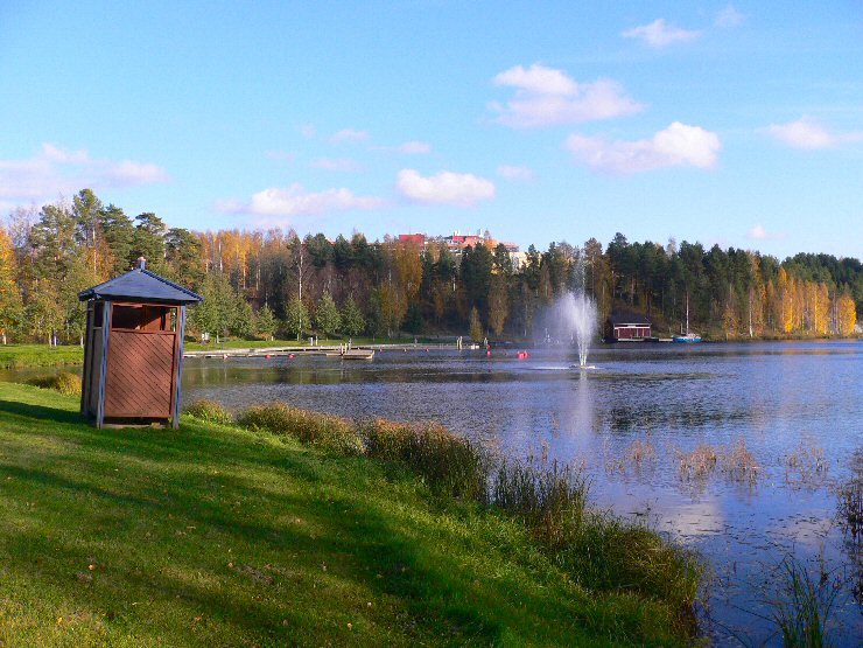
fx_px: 873
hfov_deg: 52.6
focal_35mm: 35
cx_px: 432
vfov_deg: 40.7
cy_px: 324
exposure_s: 1/200
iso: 80
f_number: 5.6
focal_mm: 5.8
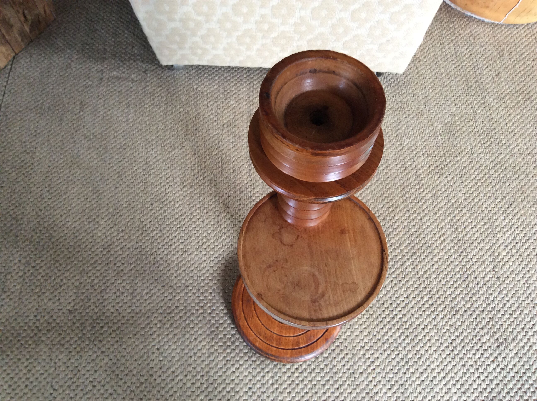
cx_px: 268
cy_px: 200
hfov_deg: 56.9
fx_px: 496
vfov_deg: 44.1
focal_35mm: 32
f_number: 2.4
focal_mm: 3.3
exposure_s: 1/25
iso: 100
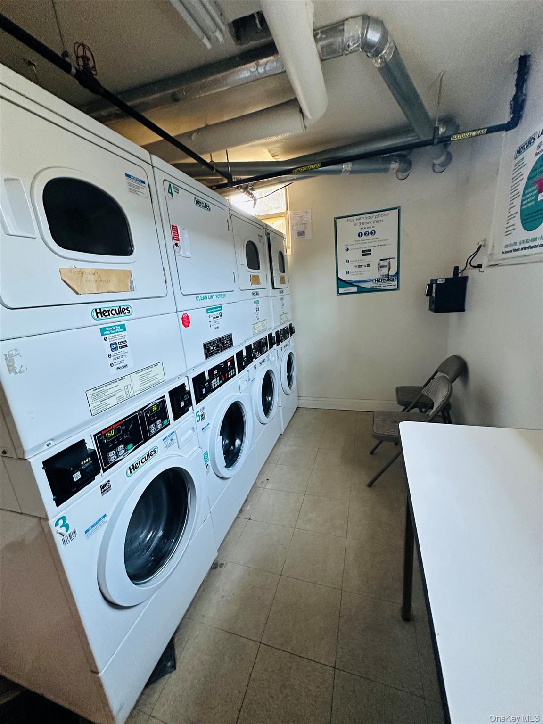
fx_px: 293
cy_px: 362
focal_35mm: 14
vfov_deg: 102.1
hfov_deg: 85.7
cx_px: 272
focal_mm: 2.22
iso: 320
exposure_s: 1/61
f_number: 2.2
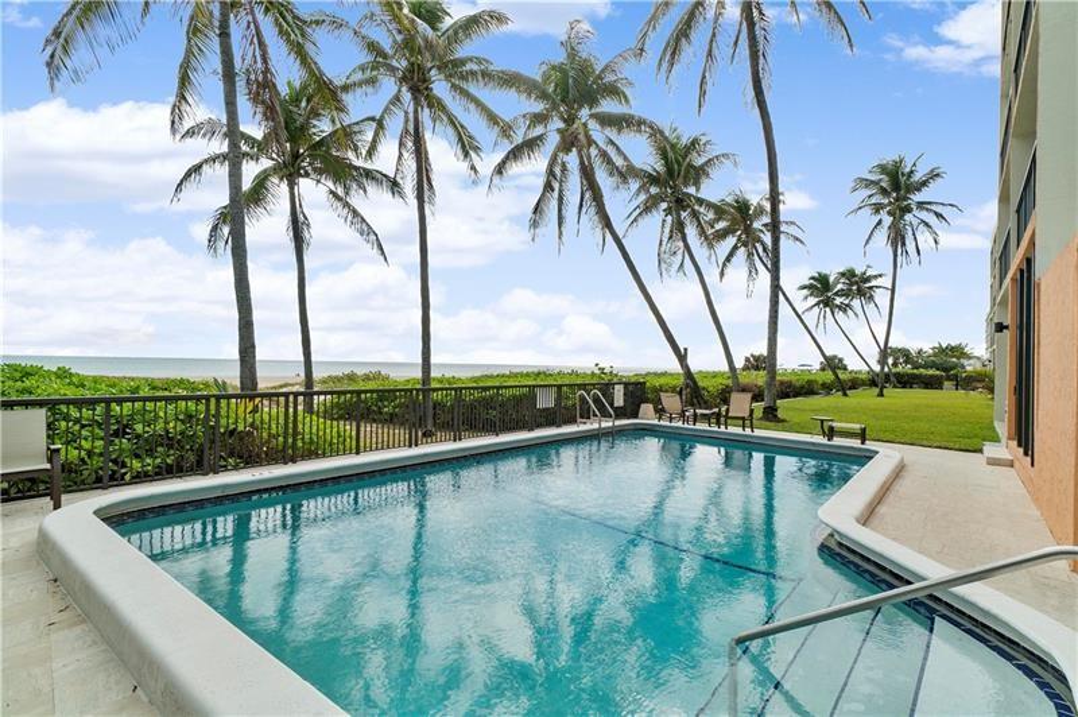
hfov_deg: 100.4
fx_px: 449
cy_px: 358
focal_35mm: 15
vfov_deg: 77.2
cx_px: 539
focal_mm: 10
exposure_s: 1/400
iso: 100
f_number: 11
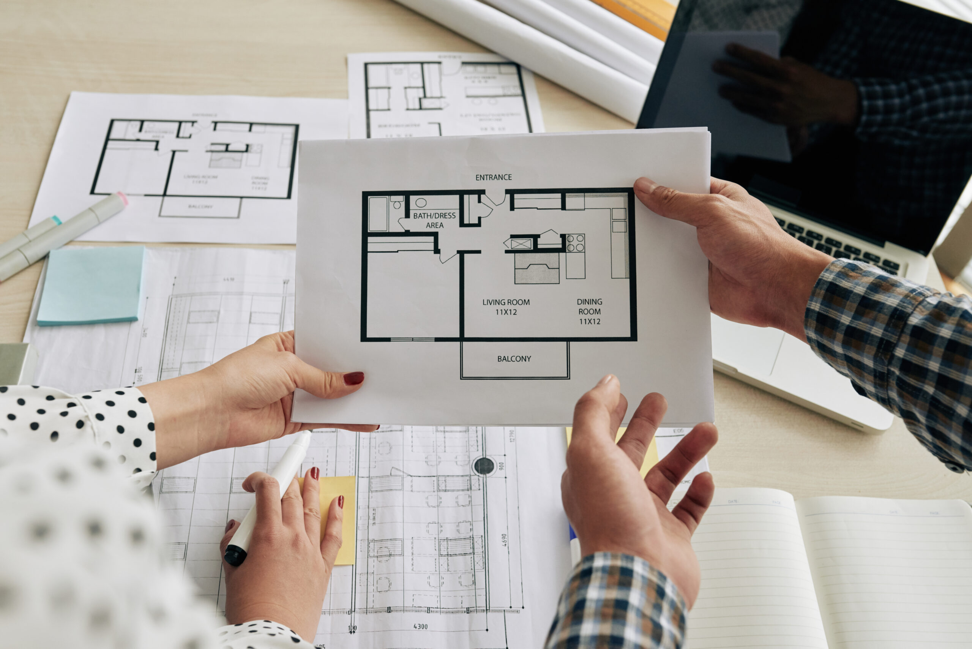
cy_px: 324
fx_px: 945
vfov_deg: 37.9
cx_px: 486
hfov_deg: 54.4
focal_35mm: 35
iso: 800
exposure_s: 1/350
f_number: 5.6
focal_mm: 35
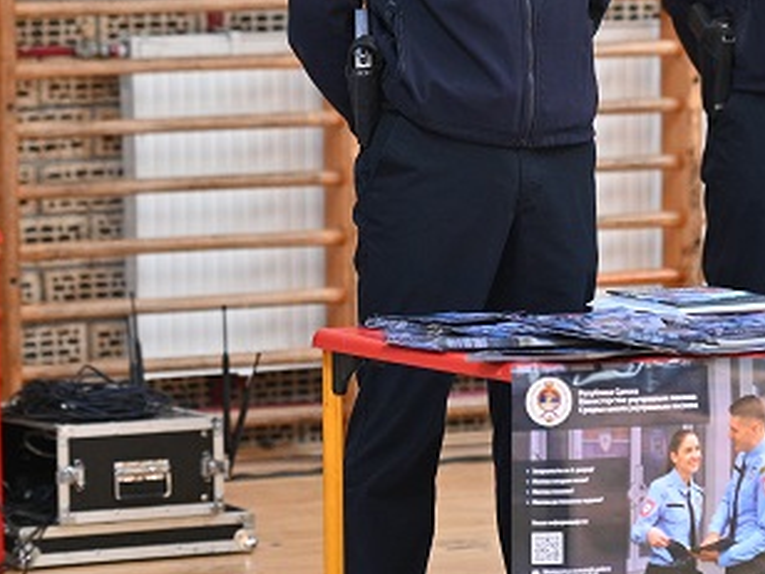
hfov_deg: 7.6
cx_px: 527
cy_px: 124
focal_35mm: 262
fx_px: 5790
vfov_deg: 5.7
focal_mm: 105
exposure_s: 1/400
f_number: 2.8
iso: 1600
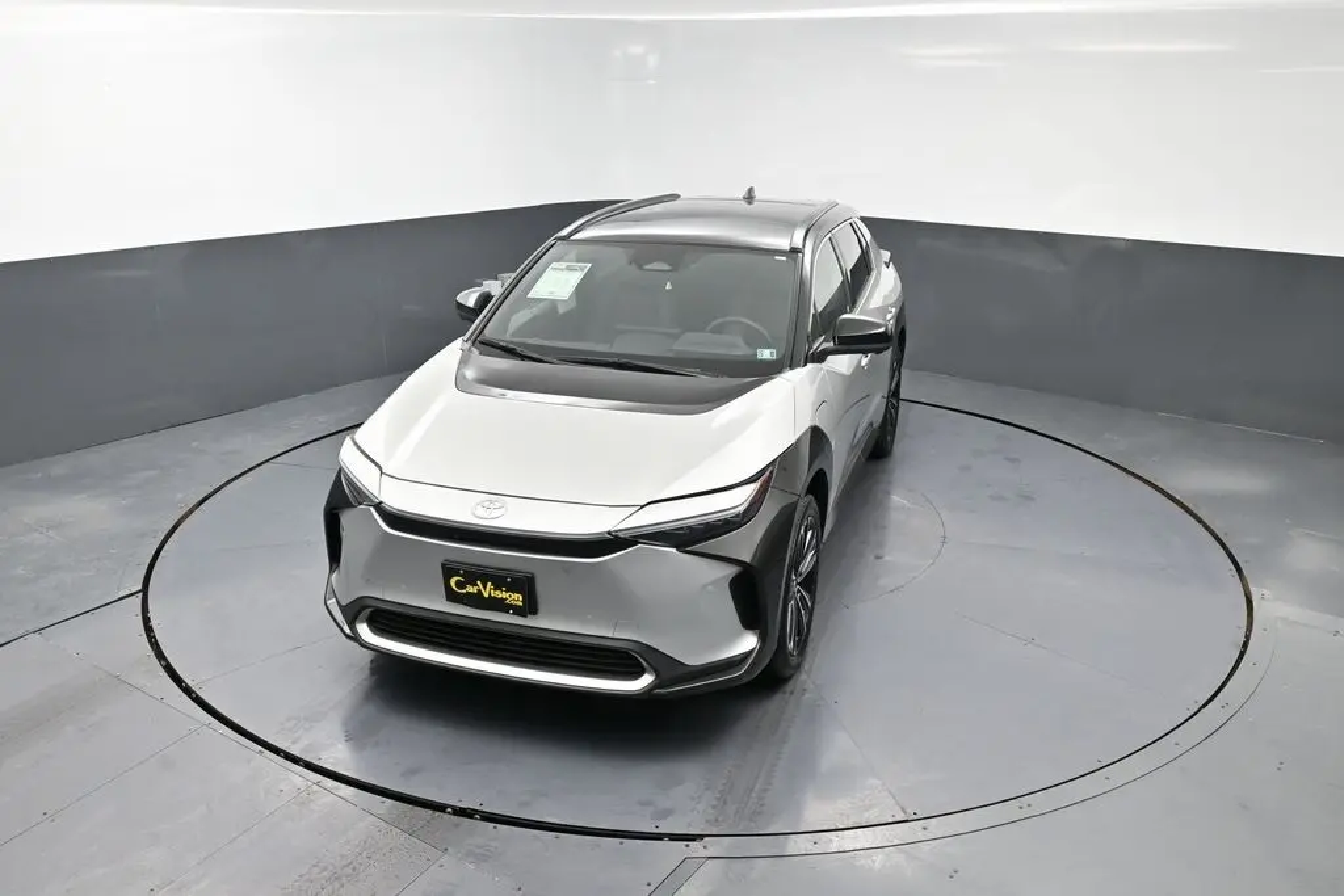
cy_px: 448
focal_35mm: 29
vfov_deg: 44.6
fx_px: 1092
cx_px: 672
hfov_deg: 63.2
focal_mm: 19.5
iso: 800
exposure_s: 1/125
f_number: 8
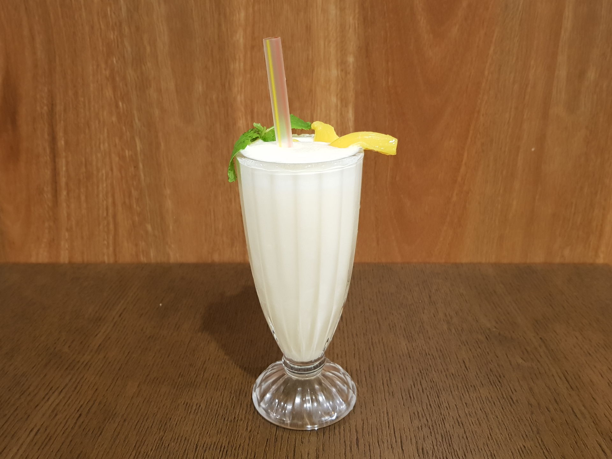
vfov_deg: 53.1
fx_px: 460
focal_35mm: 26
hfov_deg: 67.3
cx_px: 306
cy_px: 230
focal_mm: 4.2
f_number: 1.7
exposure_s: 1/17
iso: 200
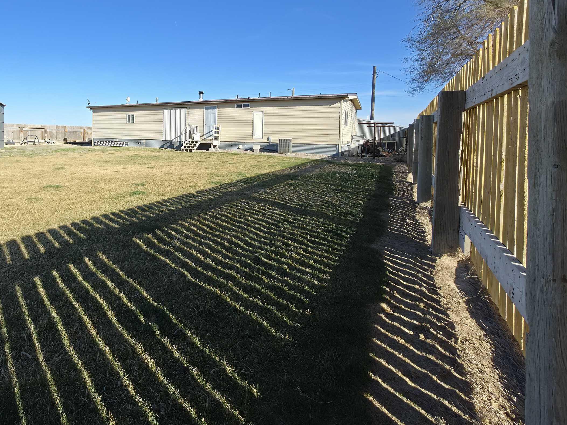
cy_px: 149
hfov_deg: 81.6
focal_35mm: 19
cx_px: 185
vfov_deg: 67.2
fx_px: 311
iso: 16
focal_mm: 2.2
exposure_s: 1/617
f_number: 1.9
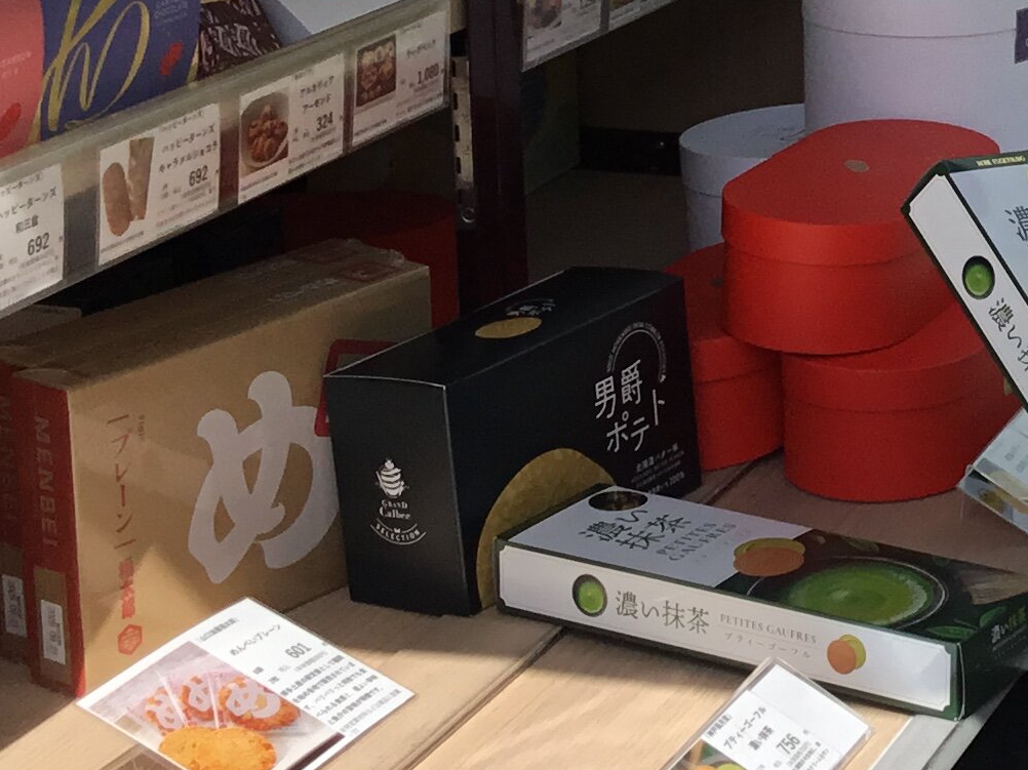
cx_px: 1216
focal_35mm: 101
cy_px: -81
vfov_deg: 14.3
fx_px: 2999
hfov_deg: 18.5
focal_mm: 3.3
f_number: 2.4
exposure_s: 1/1274
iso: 25
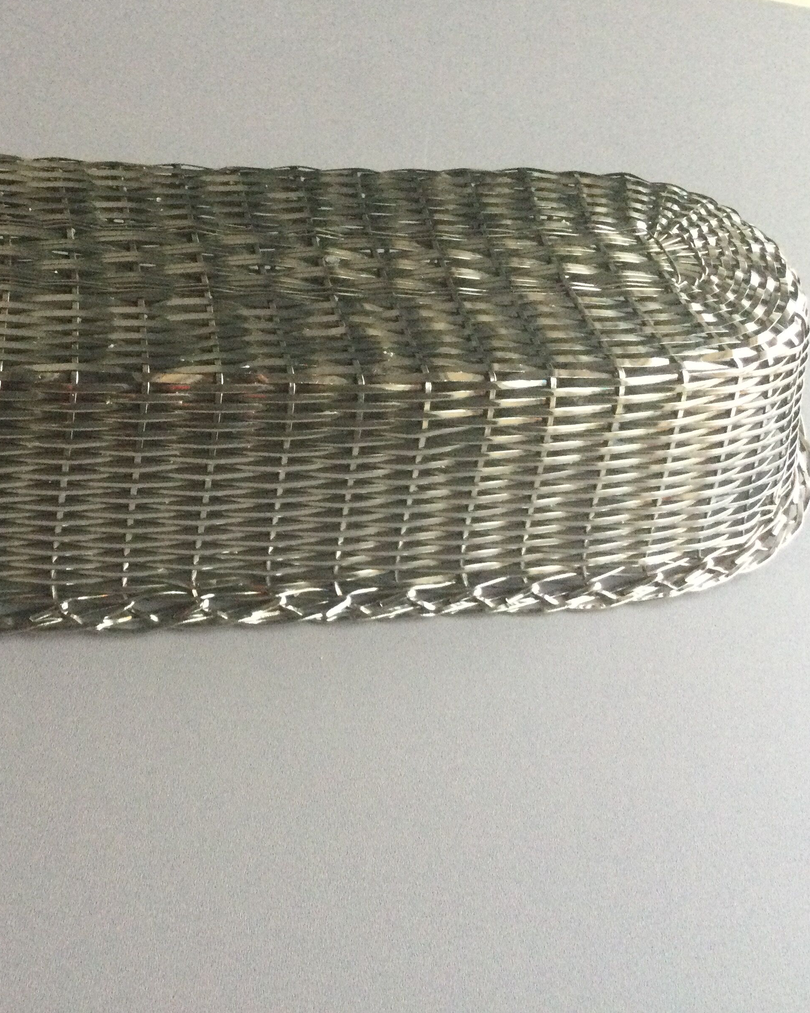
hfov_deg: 35.8
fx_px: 1229
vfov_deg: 44.8
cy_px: 499
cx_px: 220
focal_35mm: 41
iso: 200
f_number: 2.4
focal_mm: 3.3
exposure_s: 1/25
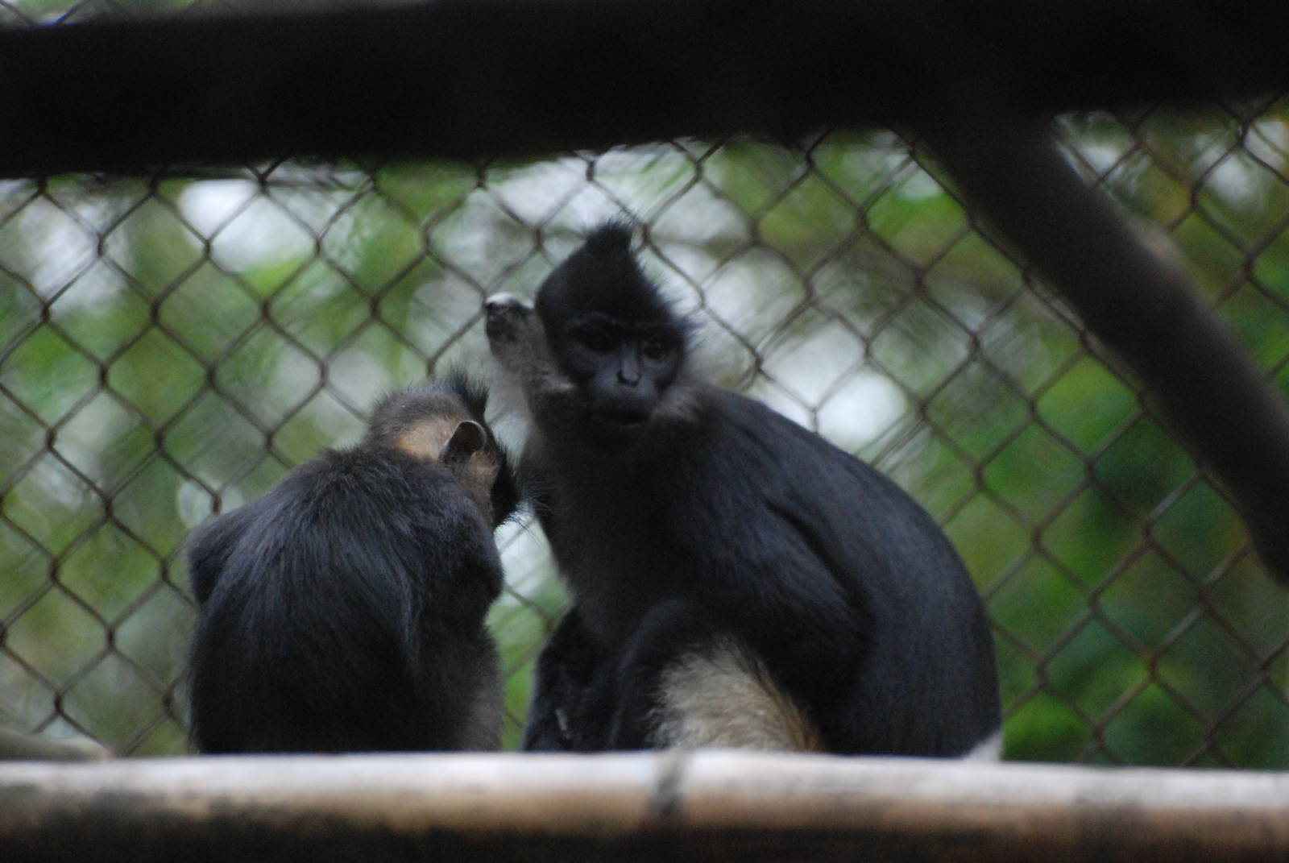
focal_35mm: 450
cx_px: 644
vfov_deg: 3.1
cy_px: 432
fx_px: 16131
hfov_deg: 4.6
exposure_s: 1/160
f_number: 5.6
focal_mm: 300
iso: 1600
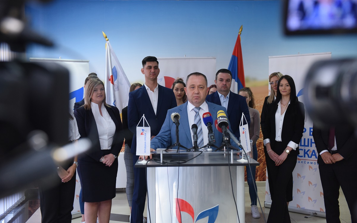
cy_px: 105
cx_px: 178
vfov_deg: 28.6
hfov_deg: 44.4
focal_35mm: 45
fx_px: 438
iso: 2000
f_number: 3.5
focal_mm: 44
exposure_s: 1/125
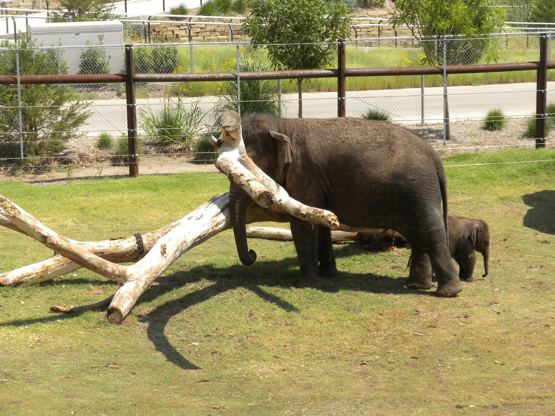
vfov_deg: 12.5
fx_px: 1908
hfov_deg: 16.6
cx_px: 278
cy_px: 208
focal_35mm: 119
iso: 80
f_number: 5.1
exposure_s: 1/395
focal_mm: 21
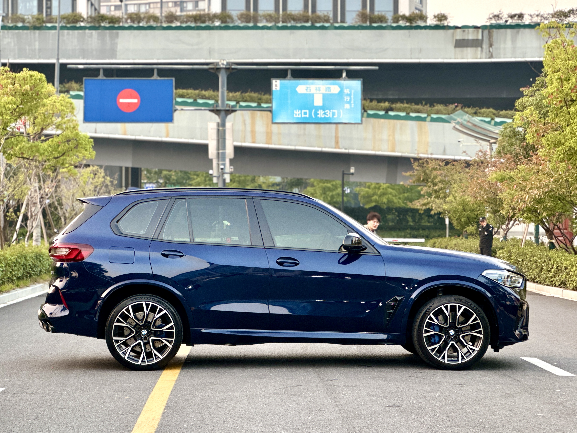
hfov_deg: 25.3
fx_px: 1284
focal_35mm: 77
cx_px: 288
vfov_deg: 19.1
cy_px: 216
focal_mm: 9
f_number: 2.8
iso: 250
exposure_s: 1/63
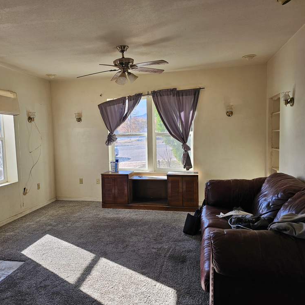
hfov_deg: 56.9
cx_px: 124
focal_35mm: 28
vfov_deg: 57.3
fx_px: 279
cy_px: 156
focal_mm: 6.3
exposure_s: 1/120
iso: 20
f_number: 1.7
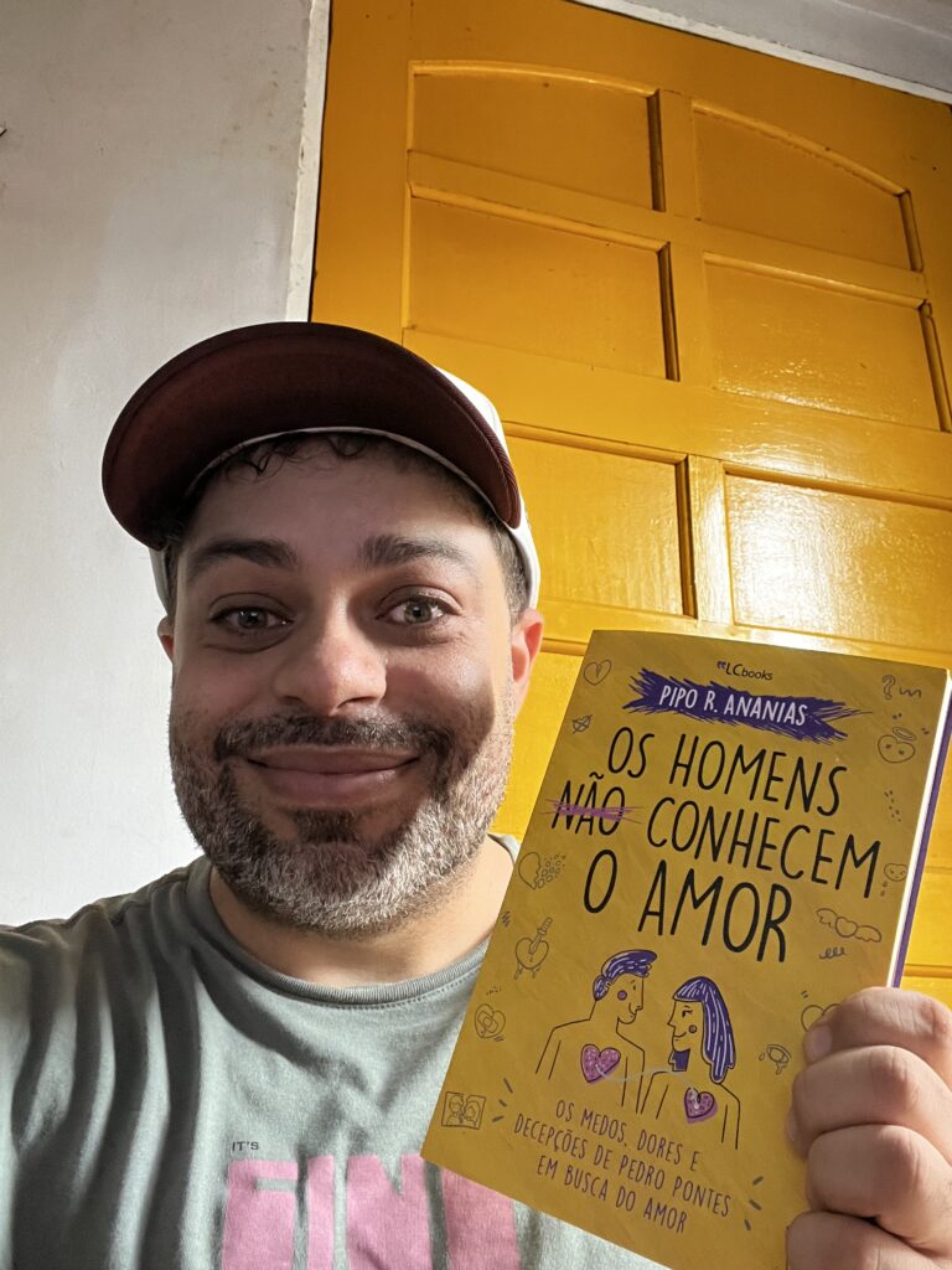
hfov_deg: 46.8
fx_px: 1100
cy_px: 635
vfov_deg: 60.0
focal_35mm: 30
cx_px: 476
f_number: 2.2
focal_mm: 2.71
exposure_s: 1/30
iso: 320
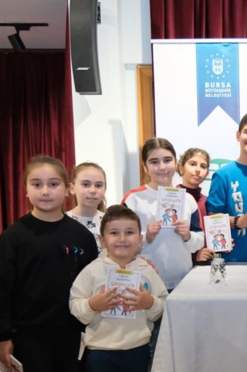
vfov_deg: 37.1
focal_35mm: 53
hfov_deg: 23.5
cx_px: 291
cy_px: 249
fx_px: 546
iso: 5000
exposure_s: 1/160
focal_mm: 16
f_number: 2.8
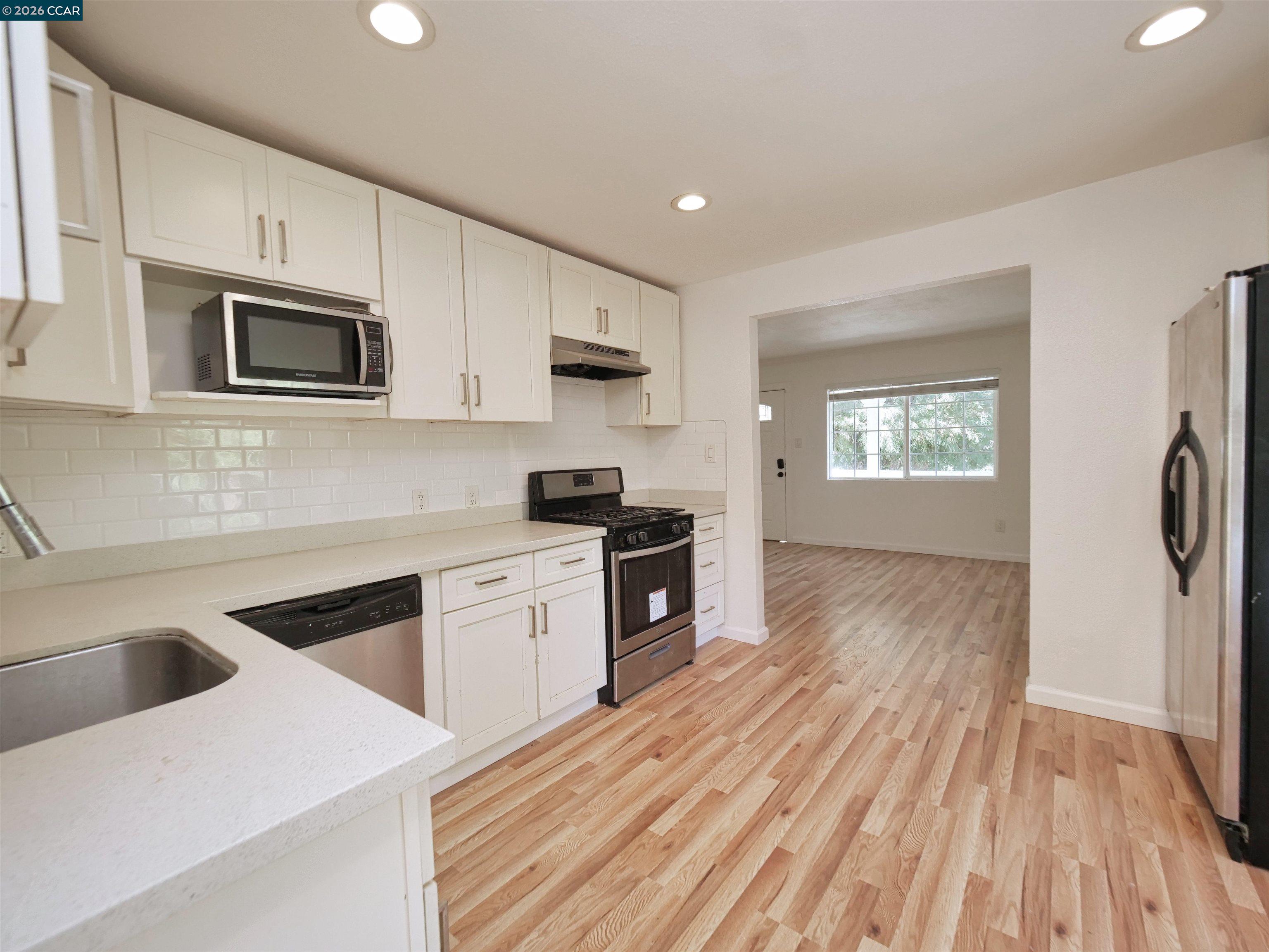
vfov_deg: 85.7
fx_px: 513
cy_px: 476
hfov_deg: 102.1
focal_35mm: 14
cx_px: 634
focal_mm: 7
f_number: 3.2
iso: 800
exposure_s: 1/160
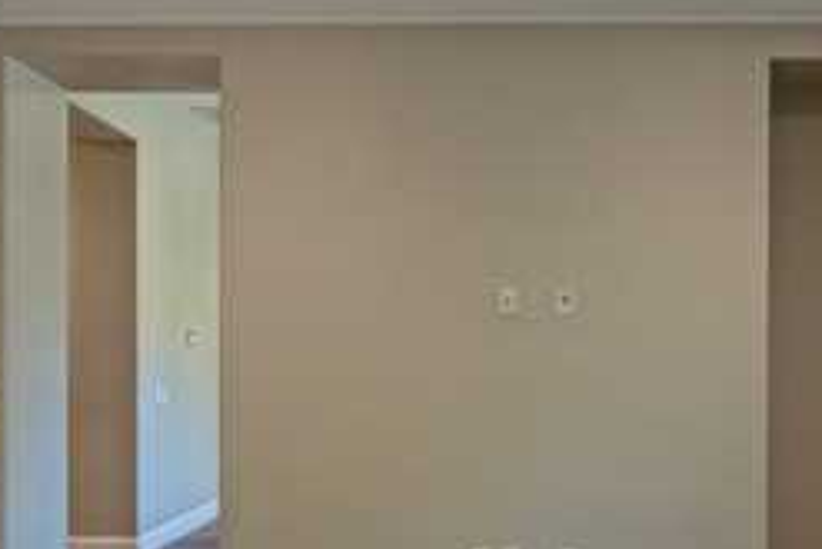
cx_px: 536
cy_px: 366
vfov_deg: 30.3
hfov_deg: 44.0
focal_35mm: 44
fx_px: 1005
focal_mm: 17
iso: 125
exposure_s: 1/50
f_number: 3.5
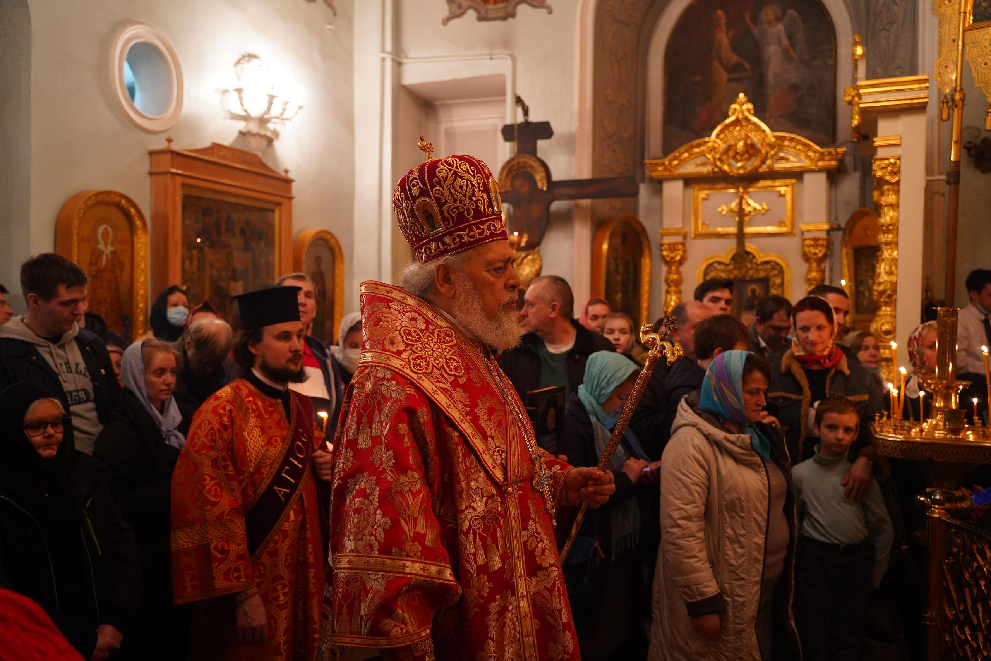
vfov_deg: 46.4
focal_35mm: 28
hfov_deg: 65.5
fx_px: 771
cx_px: 496
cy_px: 330
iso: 2500
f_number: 2.8
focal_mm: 28
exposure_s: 1/100
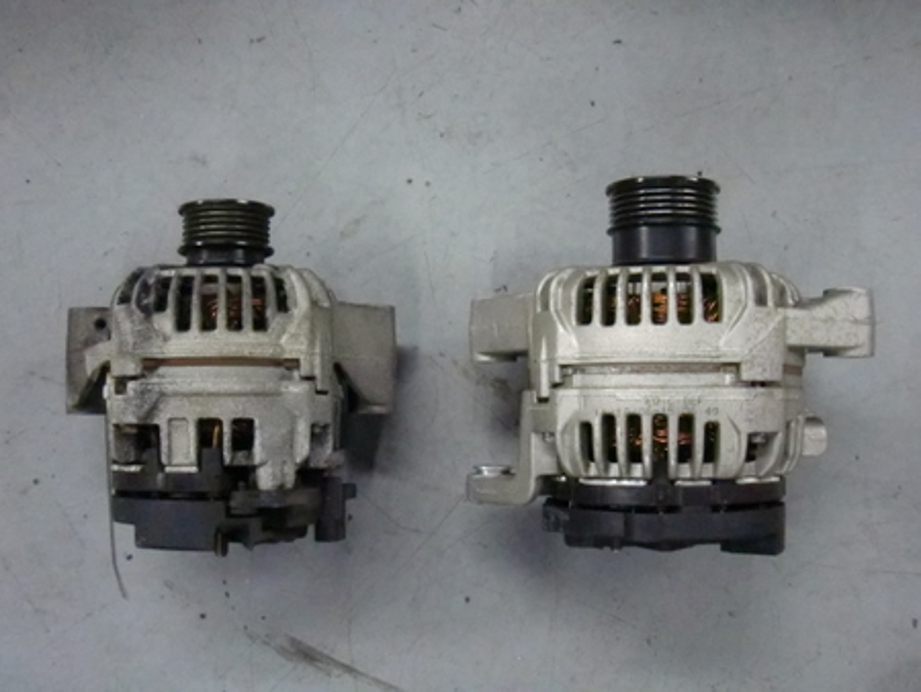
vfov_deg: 37.8
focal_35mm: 38
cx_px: 460
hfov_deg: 49.0
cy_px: 346
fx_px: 1012
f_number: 3.9
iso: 1000
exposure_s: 1/60
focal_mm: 6.66
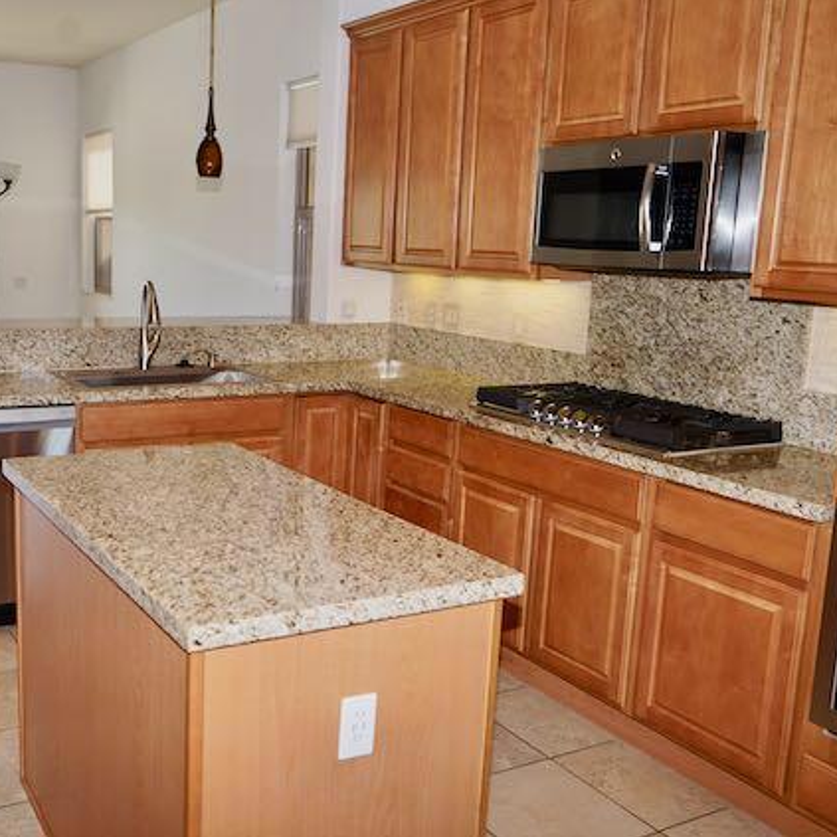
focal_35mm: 36
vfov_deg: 46.0
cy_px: 418
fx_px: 985
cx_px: 275
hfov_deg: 45.3
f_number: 4
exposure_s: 1/60
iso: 125
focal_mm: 28
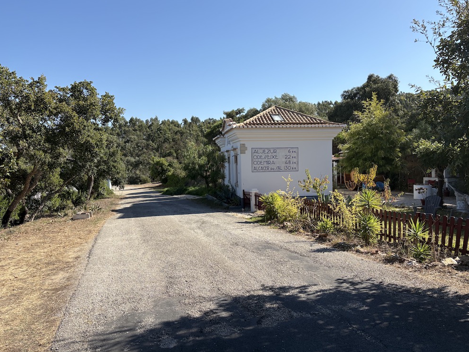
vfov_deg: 51.4
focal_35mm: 27
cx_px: 242
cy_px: 174
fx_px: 366
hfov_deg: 65.3
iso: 50
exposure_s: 1/2747
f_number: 1.6
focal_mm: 5.96
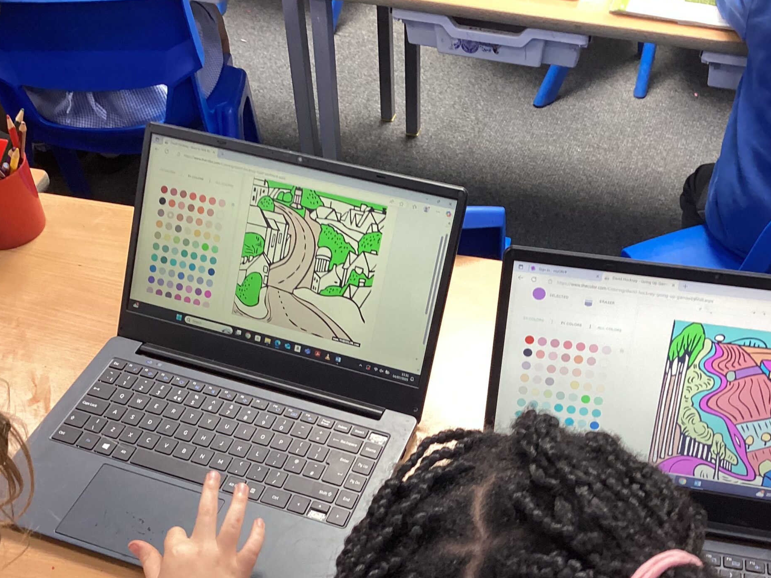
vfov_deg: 33.4
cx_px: 412
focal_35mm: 43
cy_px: 371
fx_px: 958
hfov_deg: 43.8
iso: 100
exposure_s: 1/50
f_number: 2.4
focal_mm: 3.3
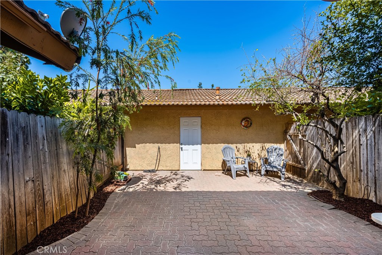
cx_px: 191
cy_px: 128
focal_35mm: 14
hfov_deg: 104.2
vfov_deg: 81.2
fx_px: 149
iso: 100
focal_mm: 14
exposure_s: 1/200
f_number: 9
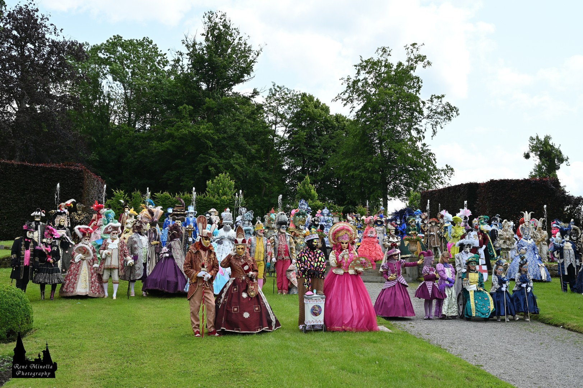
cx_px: 292
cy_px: 194
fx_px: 712
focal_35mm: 44
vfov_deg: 30.5
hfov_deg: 44.5
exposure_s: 1/320
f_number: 9
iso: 200
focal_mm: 44
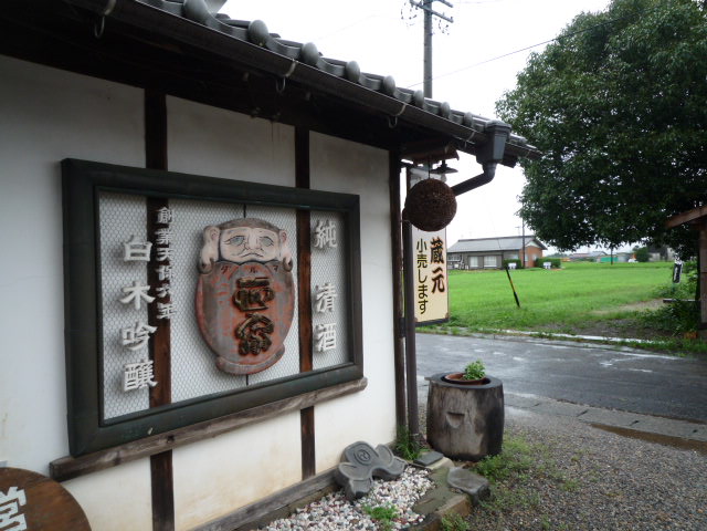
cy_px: 266
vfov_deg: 54.9
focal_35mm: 25
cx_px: 354
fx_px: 511
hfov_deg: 69.4
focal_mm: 4.4
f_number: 2.8
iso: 100
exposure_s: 1/200
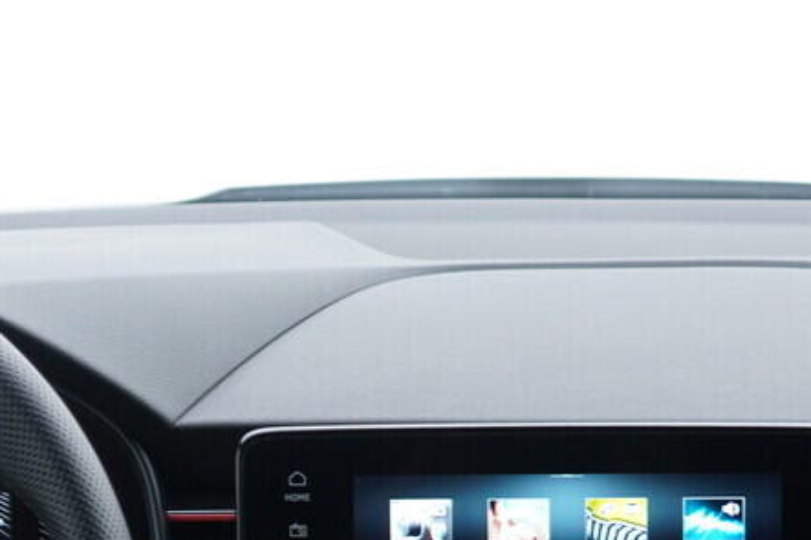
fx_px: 2635
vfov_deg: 11.3
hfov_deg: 17.5
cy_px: 752
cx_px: 478
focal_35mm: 117
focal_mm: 24
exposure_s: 1/40
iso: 160
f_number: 2.8
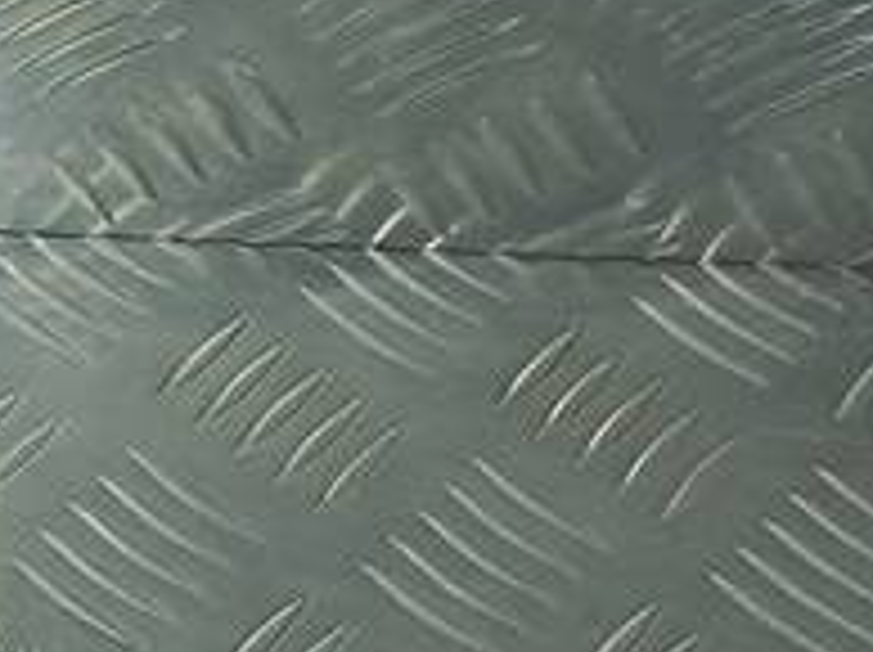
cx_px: -1138
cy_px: 1016
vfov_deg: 10.8
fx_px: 3325
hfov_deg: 12.3
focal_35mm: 132
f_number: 1.8
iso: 50
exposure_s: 1/50
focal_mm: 4.6
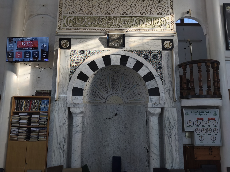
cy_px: 86
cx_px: 115
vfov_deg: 58.9
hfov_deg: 73.9
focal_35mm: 23
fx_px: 153
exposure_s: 1/99.9
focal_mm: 6.18
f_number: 1.65
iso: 80
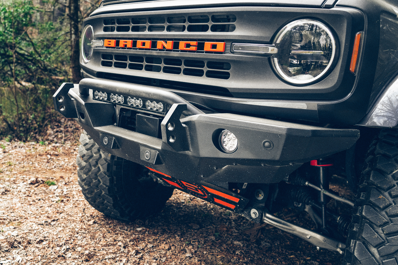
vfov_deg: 38.9
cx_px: 199
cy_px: 132
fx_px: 376
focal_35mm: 34
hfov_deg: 55.8
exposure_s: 1/200
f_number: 5
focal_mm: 34
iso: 1600
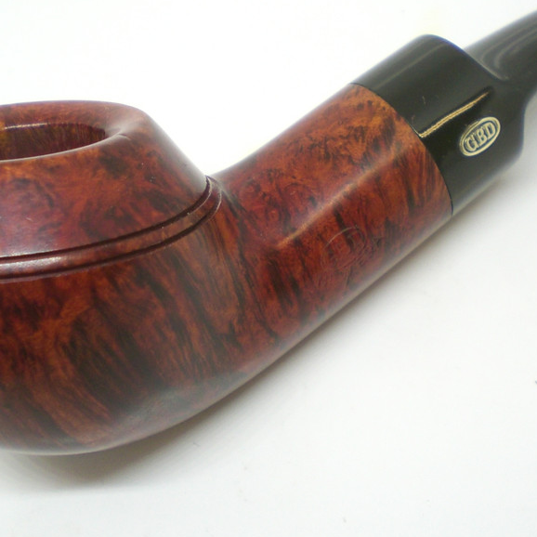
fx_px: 1088
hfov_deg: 27.7
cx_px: 302
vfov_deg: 27.6
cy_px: 184
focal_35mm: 62
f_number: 3.1
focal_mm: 6.3
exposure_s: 1/60
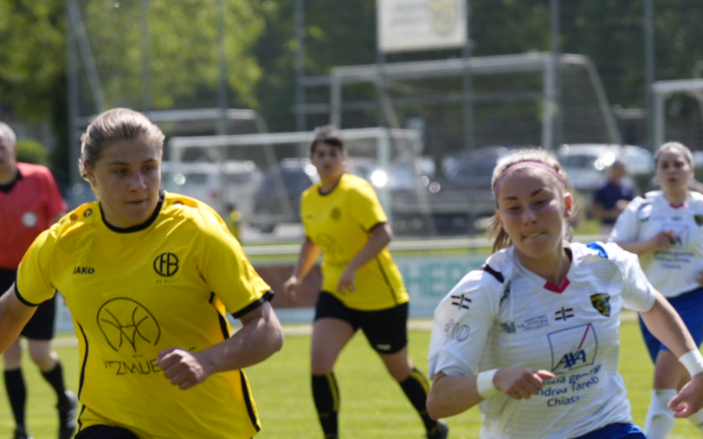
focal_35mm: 340
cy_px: 366
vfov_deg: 3.9
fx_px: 6503
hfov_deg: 6.2
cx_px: 384
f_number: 3.2
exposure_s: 1/1000
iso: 100
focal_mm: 111.5
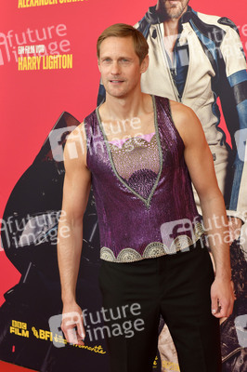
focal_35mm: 66
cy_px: 186
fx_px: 680
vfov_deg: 30.5
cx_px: 124
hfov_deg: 20.6
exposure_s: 1/250
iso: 1000
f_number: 8
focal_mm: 66
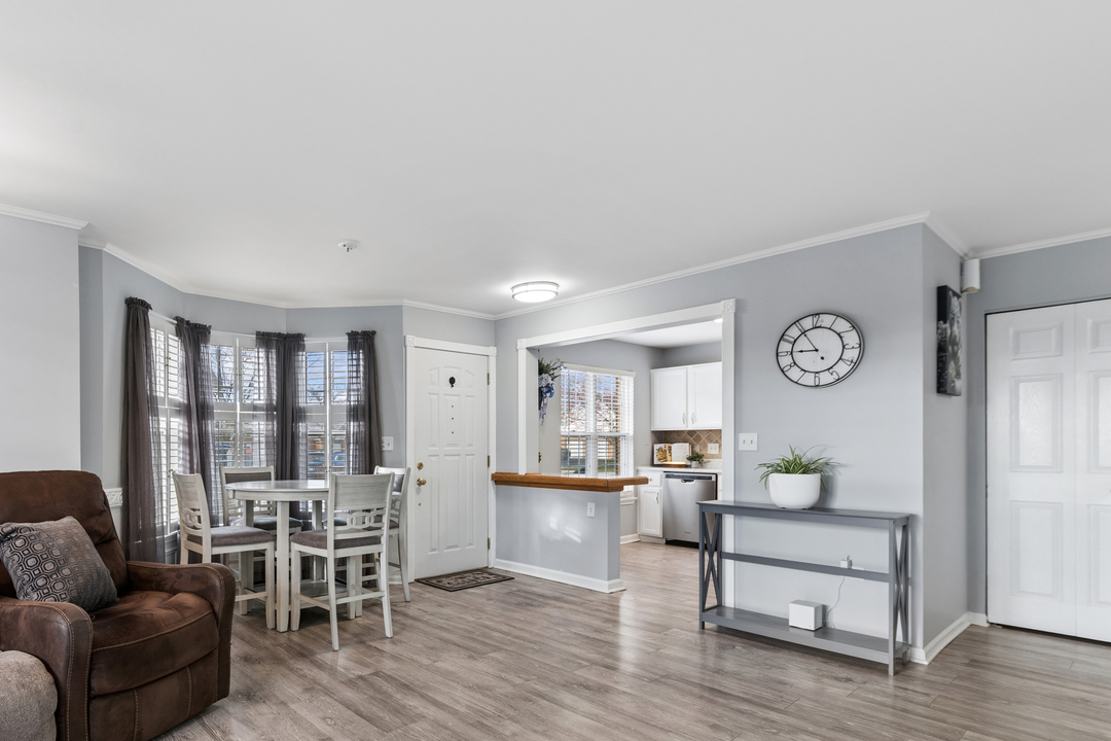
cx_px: 390
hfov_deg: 87.5
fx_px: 555
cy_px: 450
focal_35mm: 18
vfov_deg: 66.6
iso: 160
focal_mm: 12
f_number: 10
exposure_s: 1/10
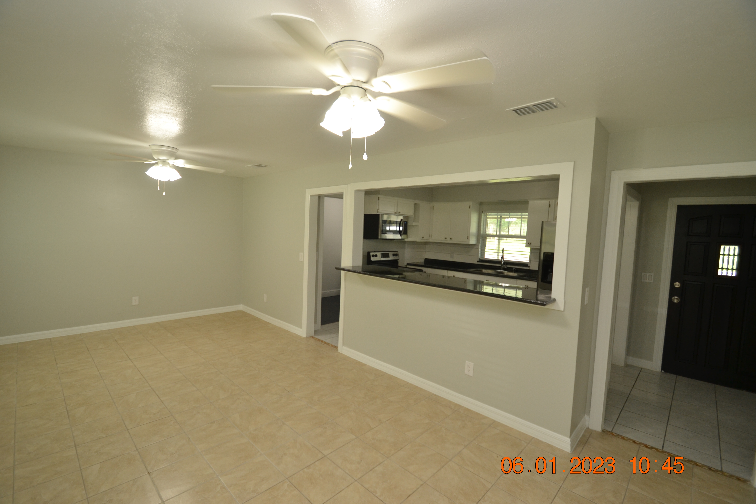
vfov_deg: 77.3
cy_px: 252
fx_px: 315
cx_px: 378
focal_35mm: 15
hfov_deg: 100.4
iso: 400
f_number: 4.5
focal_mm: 10
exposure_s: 1/80
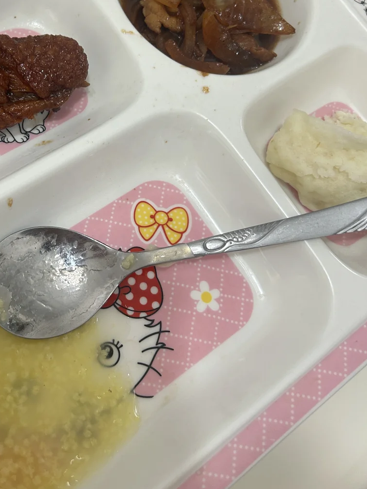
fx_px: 523
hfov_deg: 38.0
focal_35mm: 37
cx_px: 107
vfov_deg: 49.9
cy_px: 199
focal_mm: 5.7
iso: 160
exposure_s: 1/60
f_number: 1.5
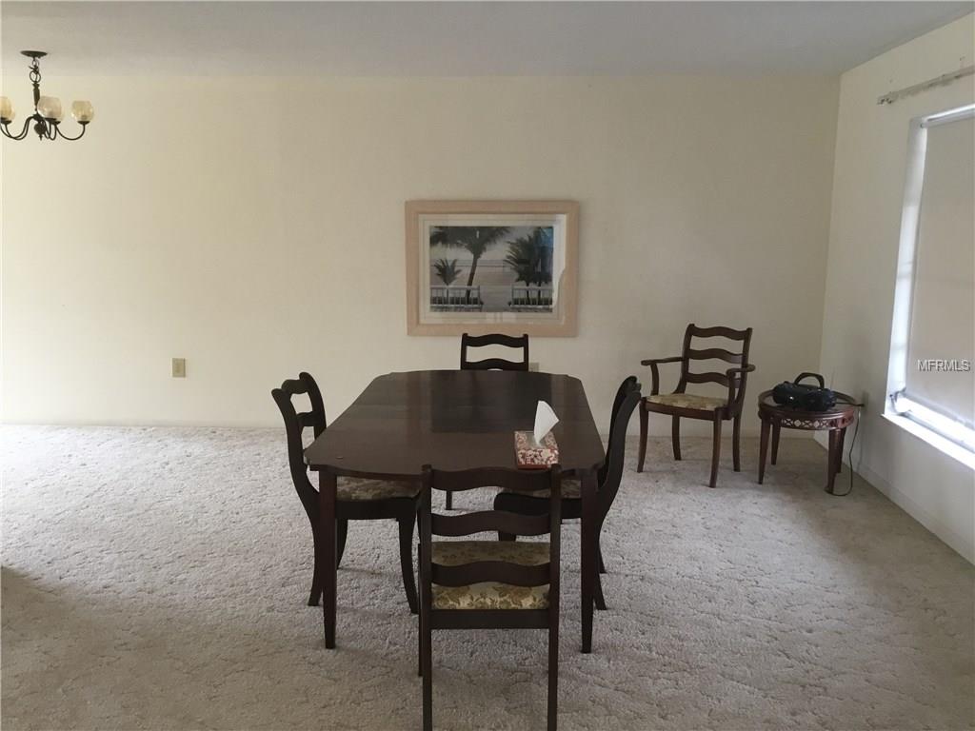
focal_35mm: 31
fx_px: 873
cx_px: 488
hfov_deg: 58.4
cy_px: 366
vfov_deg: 45.4
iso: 80
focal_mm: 3.3
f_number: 2.4
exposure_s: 1/30
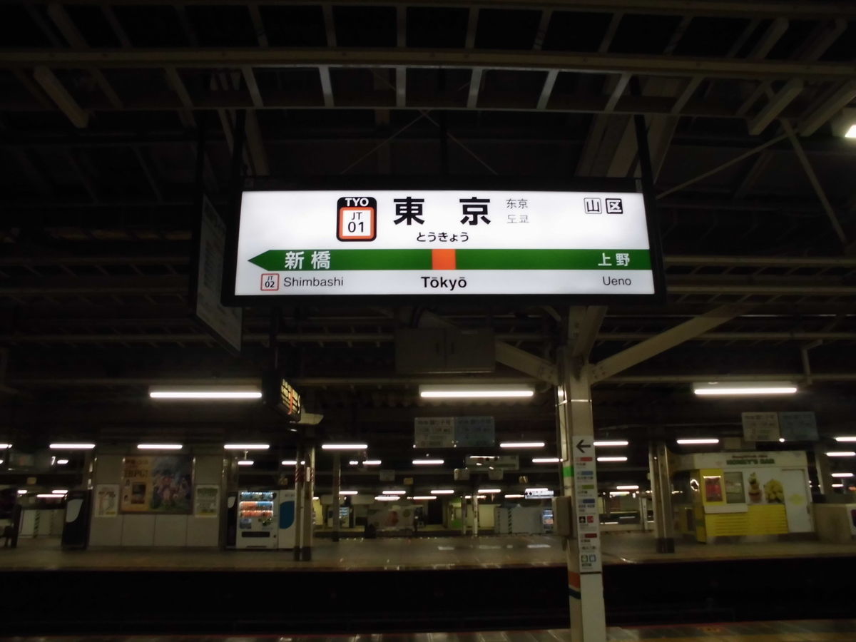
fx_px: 643
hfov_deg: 67.3
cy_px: 321
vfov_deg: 53.1
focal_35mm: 26
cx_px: 428
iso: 400
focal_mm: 4.6
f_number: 3.5
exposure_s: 1/60
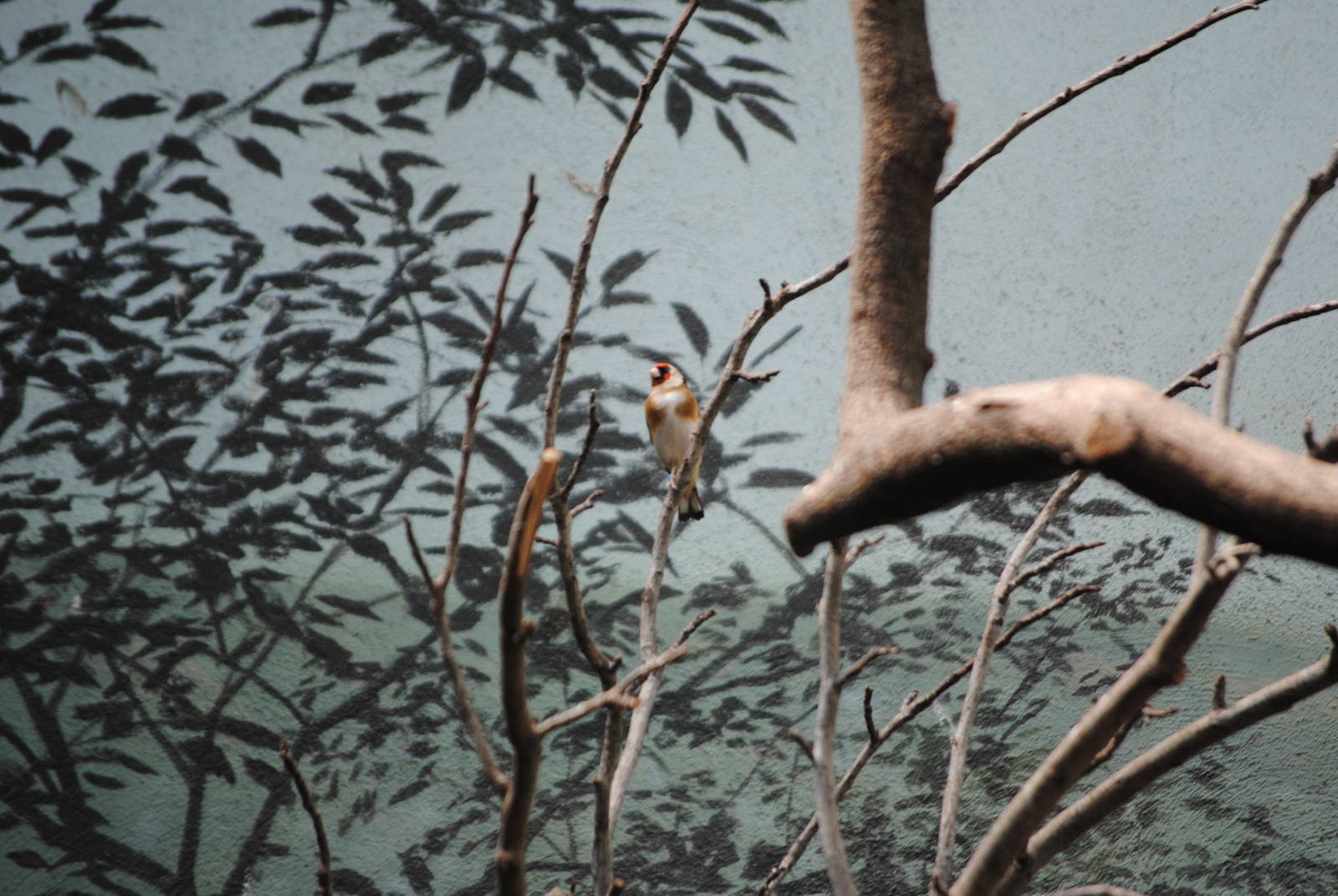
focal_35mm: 300
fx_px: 11163
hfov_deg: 6.9
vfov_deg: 4.6
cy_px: 448
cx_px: 669
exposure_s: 1/200
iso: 400
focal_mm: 200
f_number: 5.6
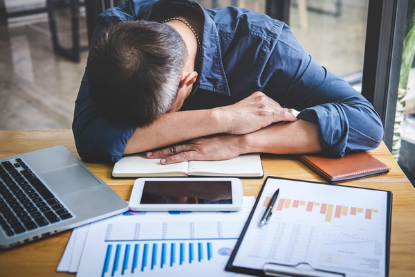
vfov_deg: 25.5
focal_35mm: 53
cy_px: 138
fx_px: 611
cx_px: 208
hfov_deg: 37.5
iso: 320
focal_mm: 35
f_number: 2.8
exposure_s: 1/80
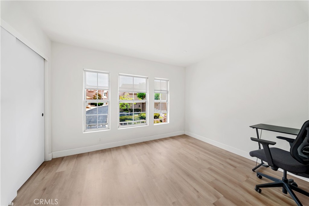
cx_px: 154
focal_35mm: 12
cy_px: 103
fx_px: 103
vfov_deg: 90.0
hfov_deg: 112.6
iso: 80
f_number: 8
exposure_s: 1/5
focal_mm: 12
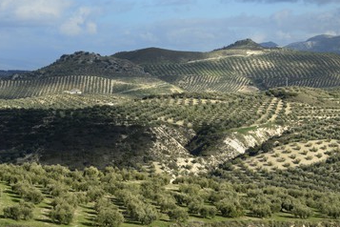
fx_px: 1445
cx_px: 193
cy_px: 114
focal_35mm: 153
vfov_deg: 9.0
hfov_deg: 13.4
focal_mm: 130
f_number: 9
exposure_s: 1/320
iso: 200
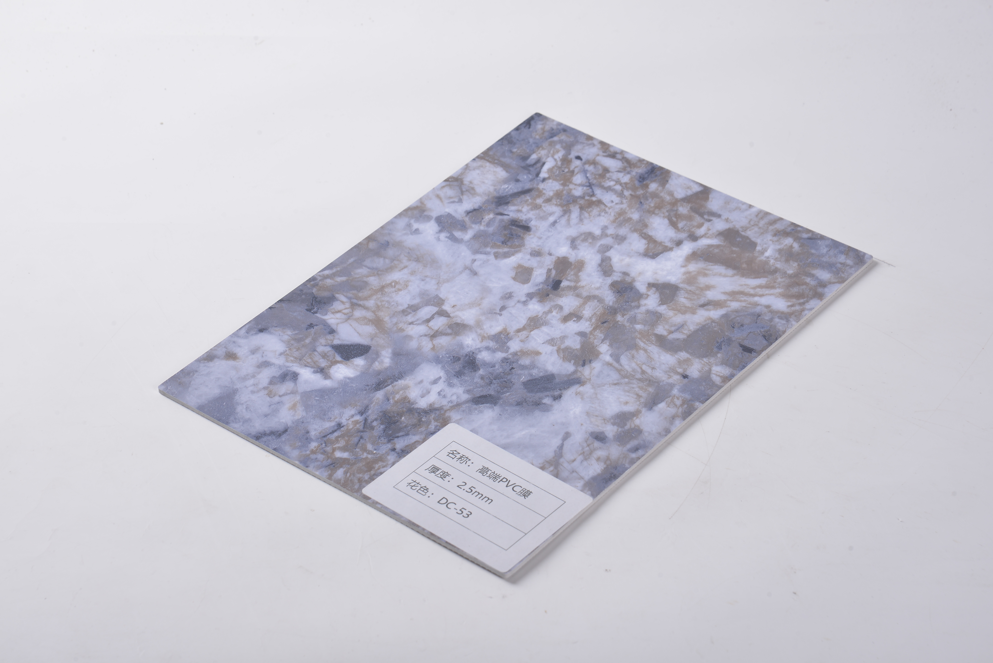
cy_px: 332
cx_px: 496
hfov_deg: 18.3
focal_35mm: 112
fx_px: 3090
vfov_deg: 12.2
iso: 200
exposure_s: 1/125
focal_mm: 112
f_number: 11
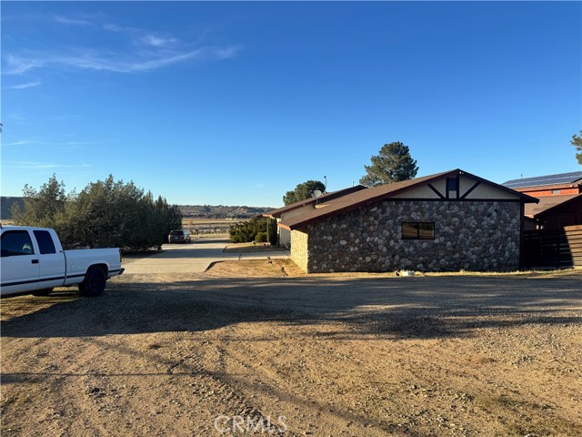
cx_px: 291
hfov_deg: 71.6
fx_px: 404
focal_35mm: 24
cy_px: 218
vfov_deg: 56.8
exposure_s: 1/3096
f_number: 1.78
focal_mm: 6.76
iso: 80
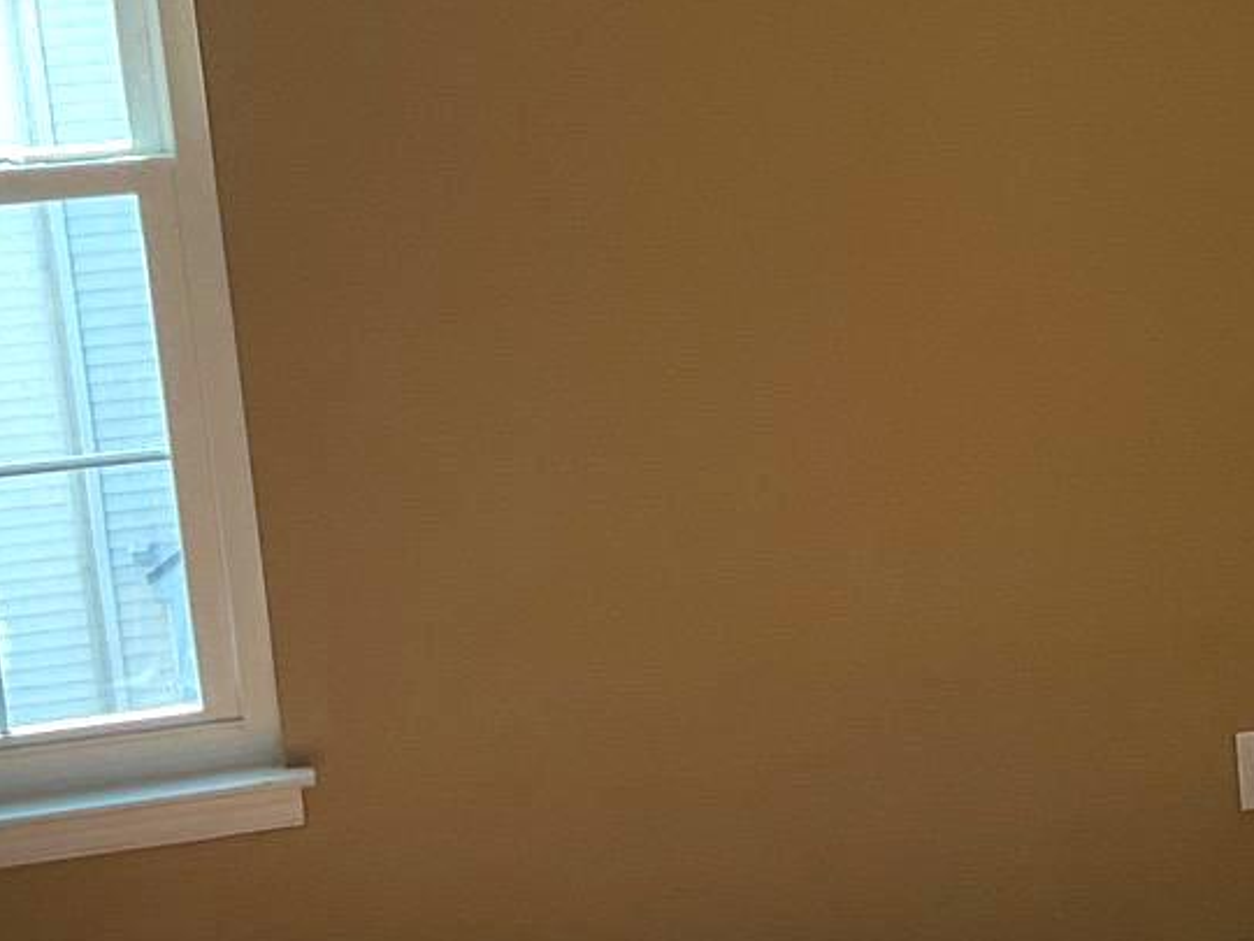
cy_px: 511
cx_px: 1814
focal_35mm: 110
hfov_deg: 16.5
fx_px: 3985
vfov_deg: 13.5
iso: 32
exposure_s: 1/122
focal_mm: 3
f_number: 1.8
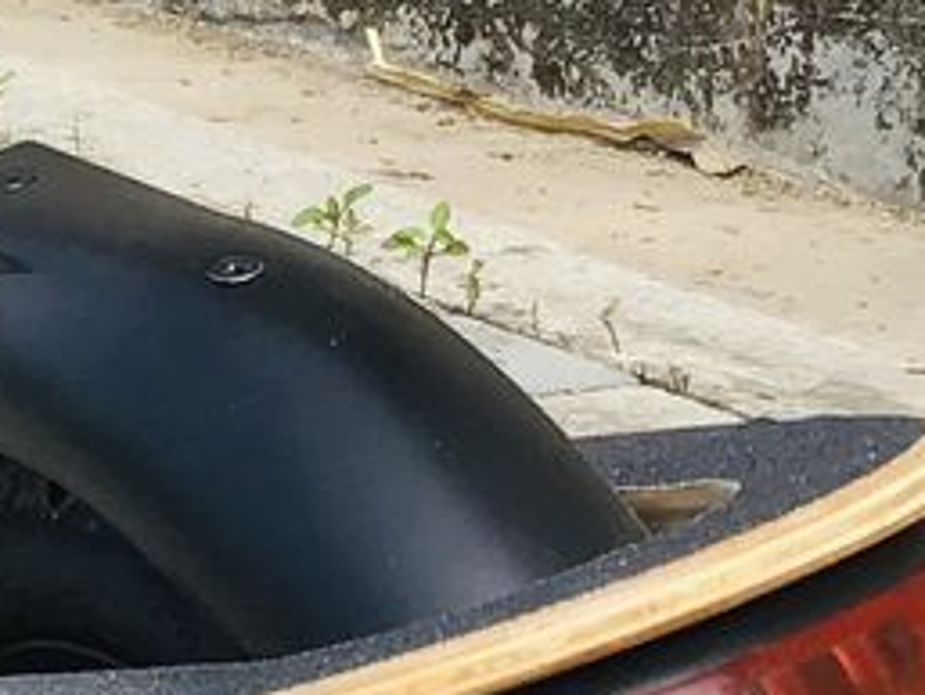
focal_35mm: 181
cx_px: -551
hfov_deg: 10.5
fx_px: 4839
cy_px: 499
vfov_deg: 8.2
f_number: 2.4
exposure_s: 1/1087
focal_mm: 3.3
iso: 25
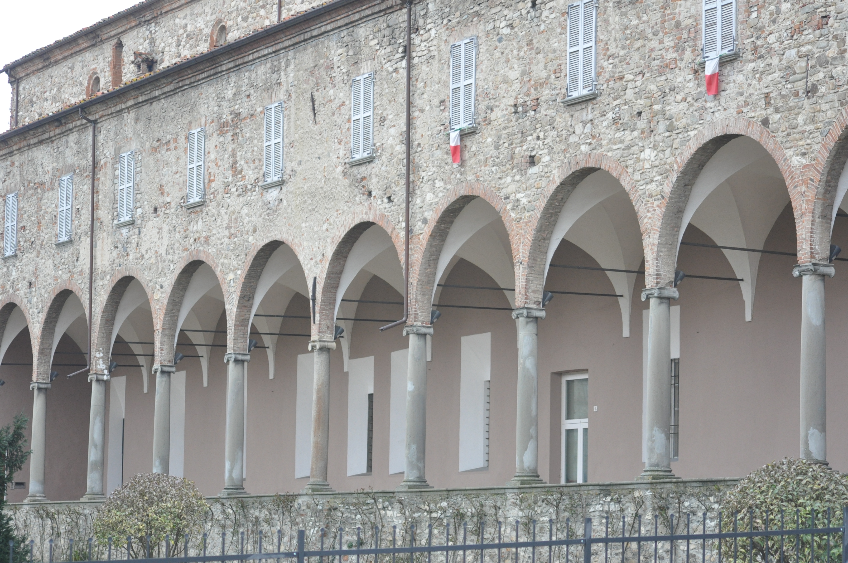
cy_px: 282
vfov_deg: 11.7
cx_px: 424
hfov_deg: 17.5
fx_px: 2753
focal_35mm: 117
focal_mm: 78
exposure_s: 1/125
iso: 800
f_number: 4
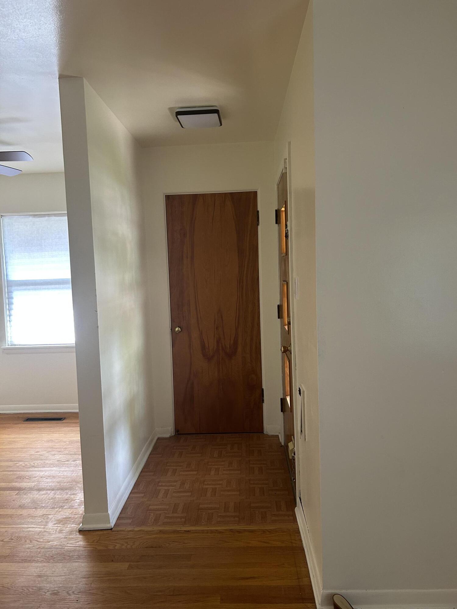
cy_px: 304
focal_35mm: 26
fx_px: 458
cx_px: 228
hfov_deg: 53.1
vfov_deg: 67.3
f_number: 1.5
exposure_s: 1/60
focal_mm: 5.7
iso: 160
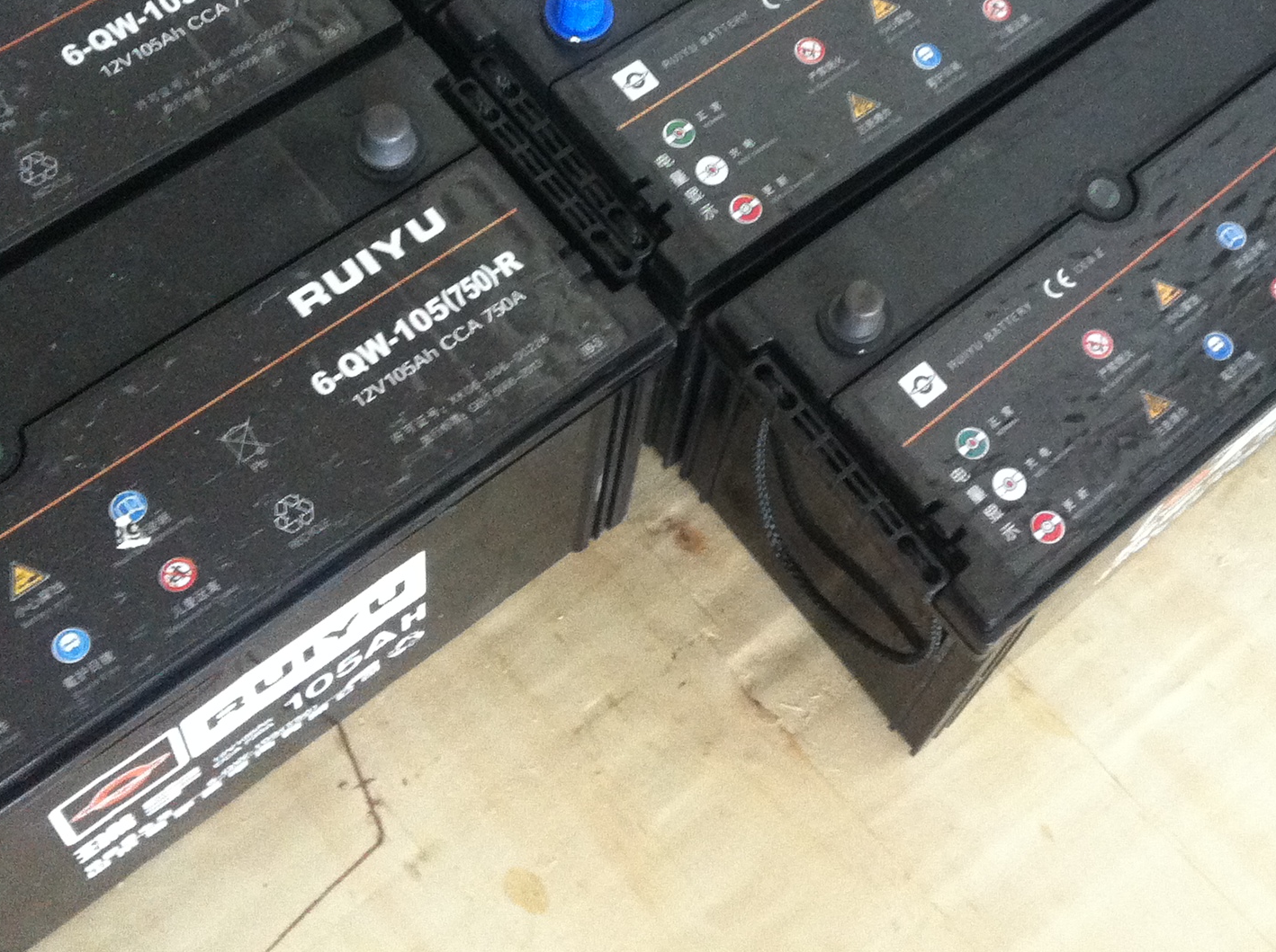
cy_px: 172
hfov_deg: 30.1
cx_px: 825
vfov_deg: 22.5
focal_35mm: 64
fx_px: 2356
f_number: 2.8
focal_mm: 3.85
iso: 250
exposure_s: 1/15
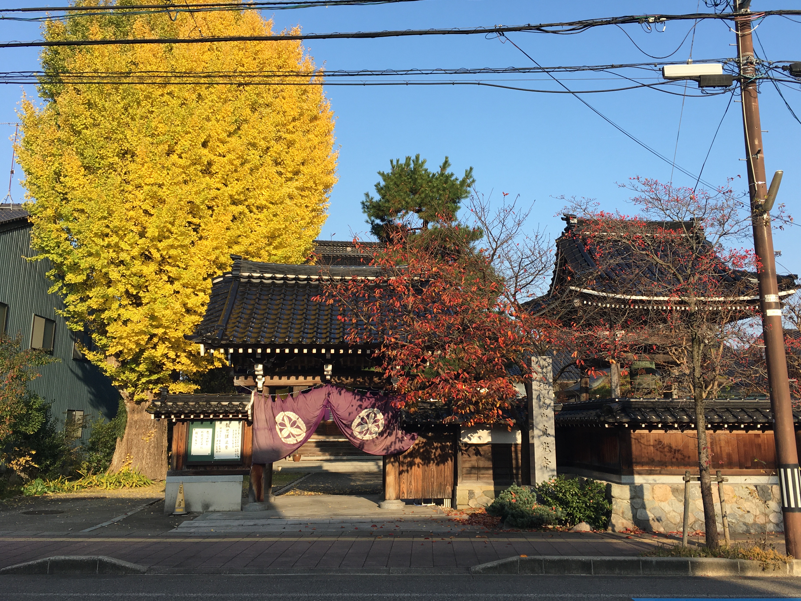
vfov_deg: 44.1
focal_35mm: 32
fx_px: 741
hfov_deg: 56.7
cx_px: 438
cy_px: 273
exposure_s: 1/725
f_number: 2.2
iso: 25
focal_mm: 4.15
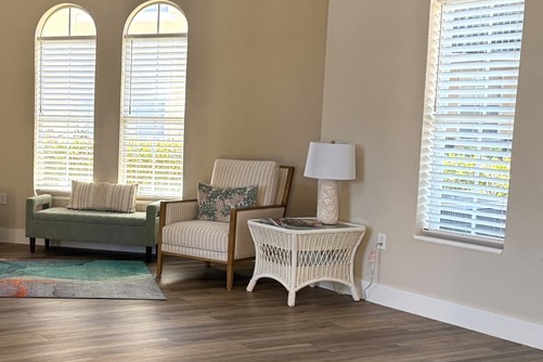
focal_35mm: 51
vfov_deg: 26.5
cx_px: 56
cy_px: 199
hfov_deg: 36.5
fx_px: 769
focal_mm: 6.76
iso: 160
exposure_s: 1/140
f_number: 1.78
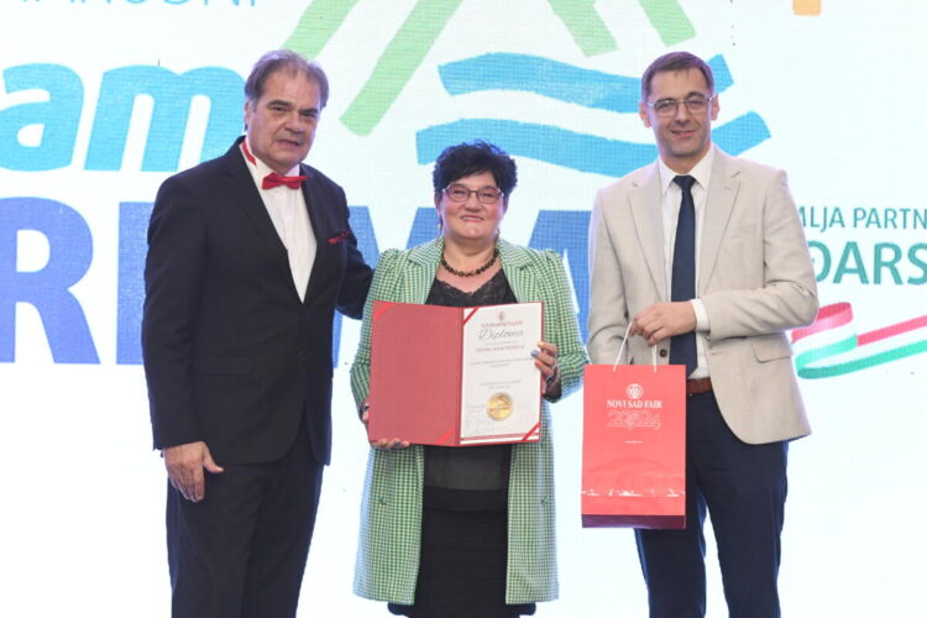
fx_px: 3321
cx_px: 464
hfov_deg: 15.9
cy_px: 309
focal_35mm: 129
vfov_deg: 10.6
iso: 2000
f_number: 4
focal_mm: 86
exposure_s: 1/200
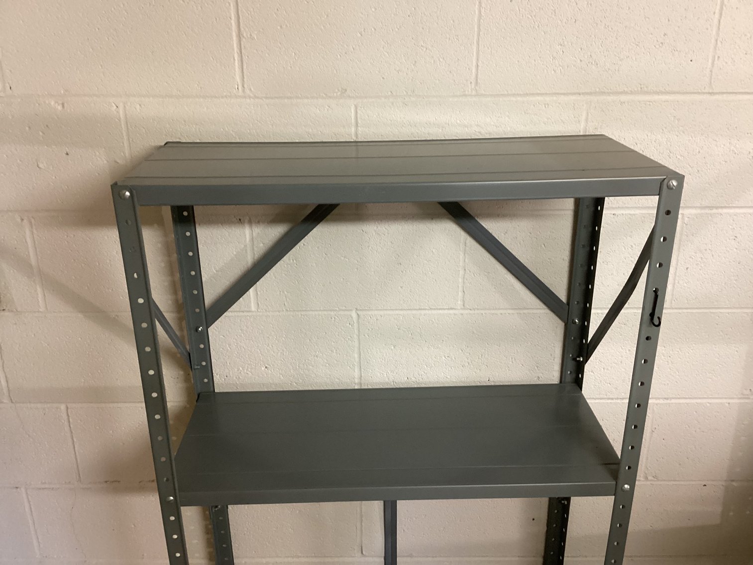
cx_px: 376
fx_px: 674
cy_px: 282
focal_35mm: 31
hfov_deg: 58.3
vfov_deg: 45.4
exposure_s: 1/40
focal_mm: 3.3
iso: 320
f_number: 2.4
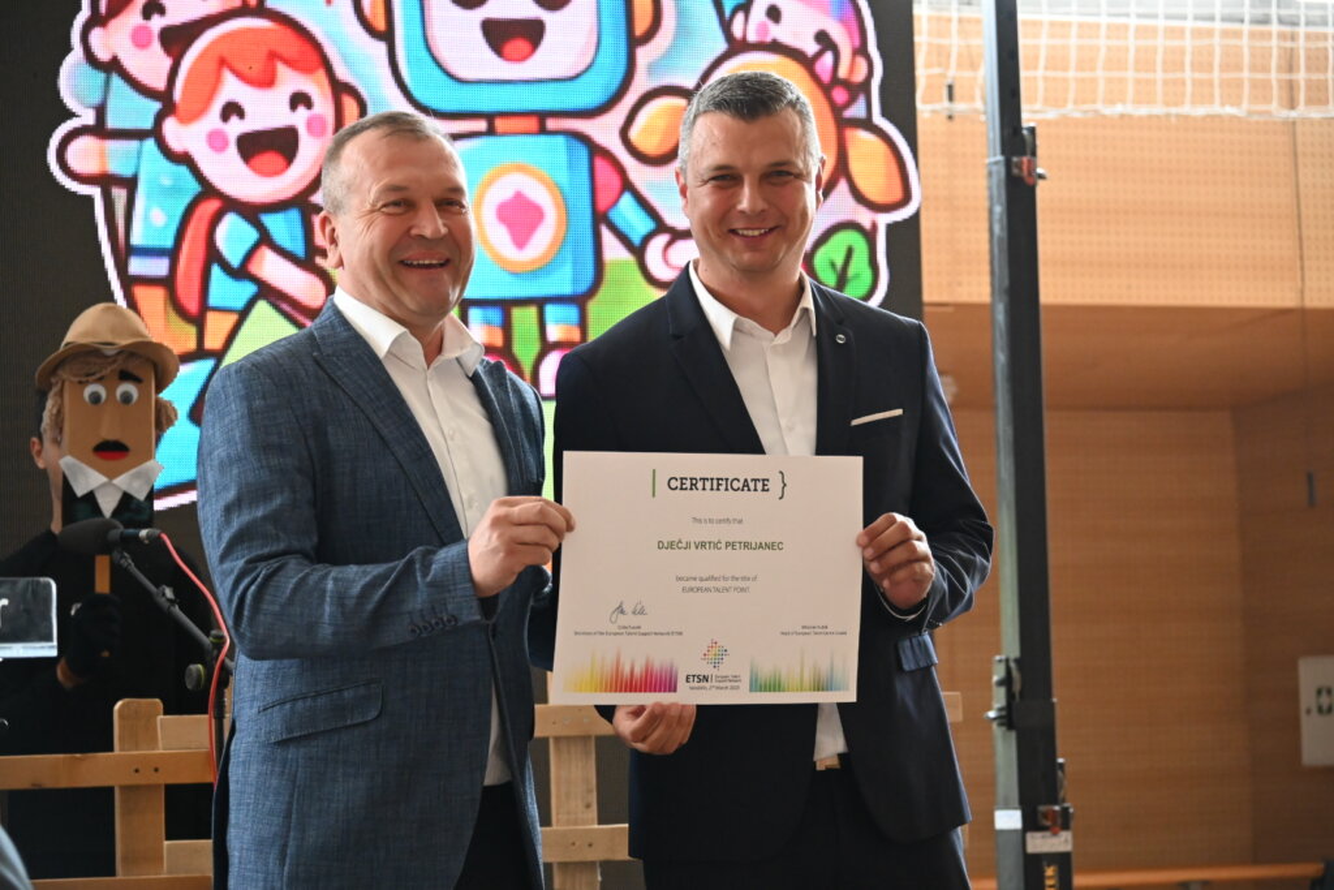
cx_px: 667
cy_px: 445
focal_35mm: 124
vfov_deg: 11.0
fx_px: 4614
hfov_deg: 16.5
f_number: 5
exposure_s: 1/100
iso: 3200
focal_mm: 83
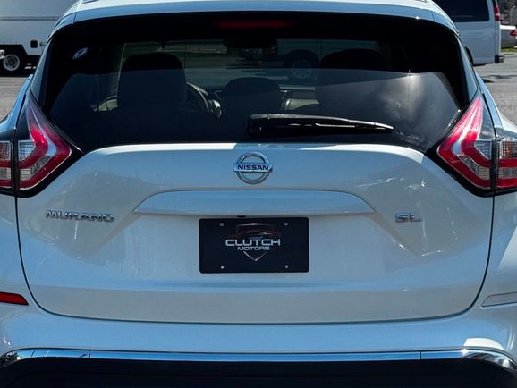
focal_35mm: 85
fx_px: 1270
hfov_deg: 23.0
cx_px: 221
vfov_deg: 17.4
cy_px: 207
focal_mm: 6.76
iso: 64
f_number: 1.78
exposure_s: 1/3425
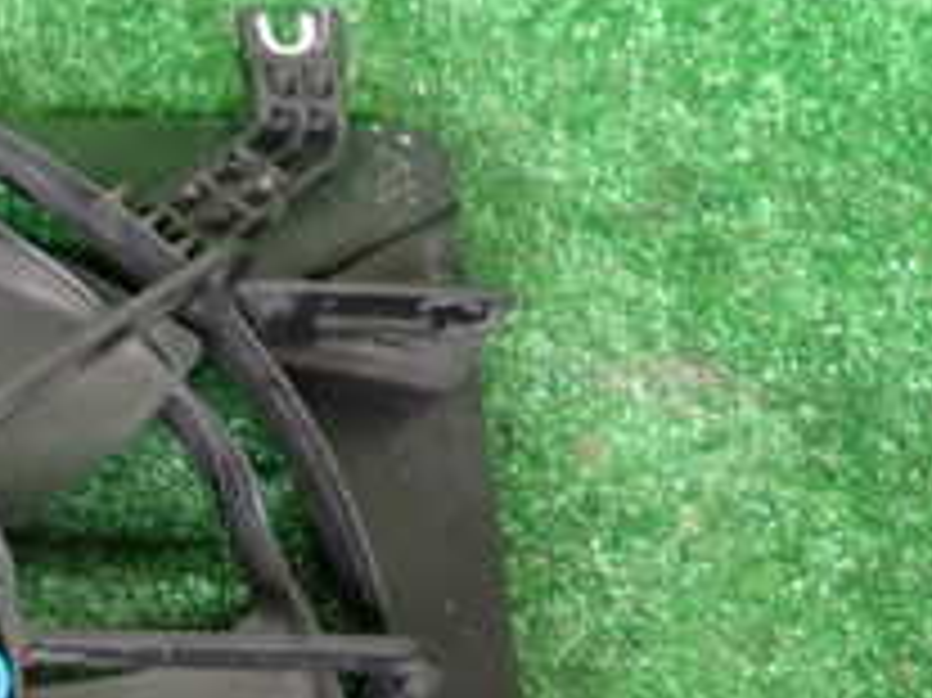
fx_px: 2341
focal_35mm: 87
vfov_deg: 16.3
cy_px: 820
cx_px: -329
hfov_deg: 20.3
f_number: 2.3
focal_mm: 5.4
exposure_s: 1/30
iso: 800
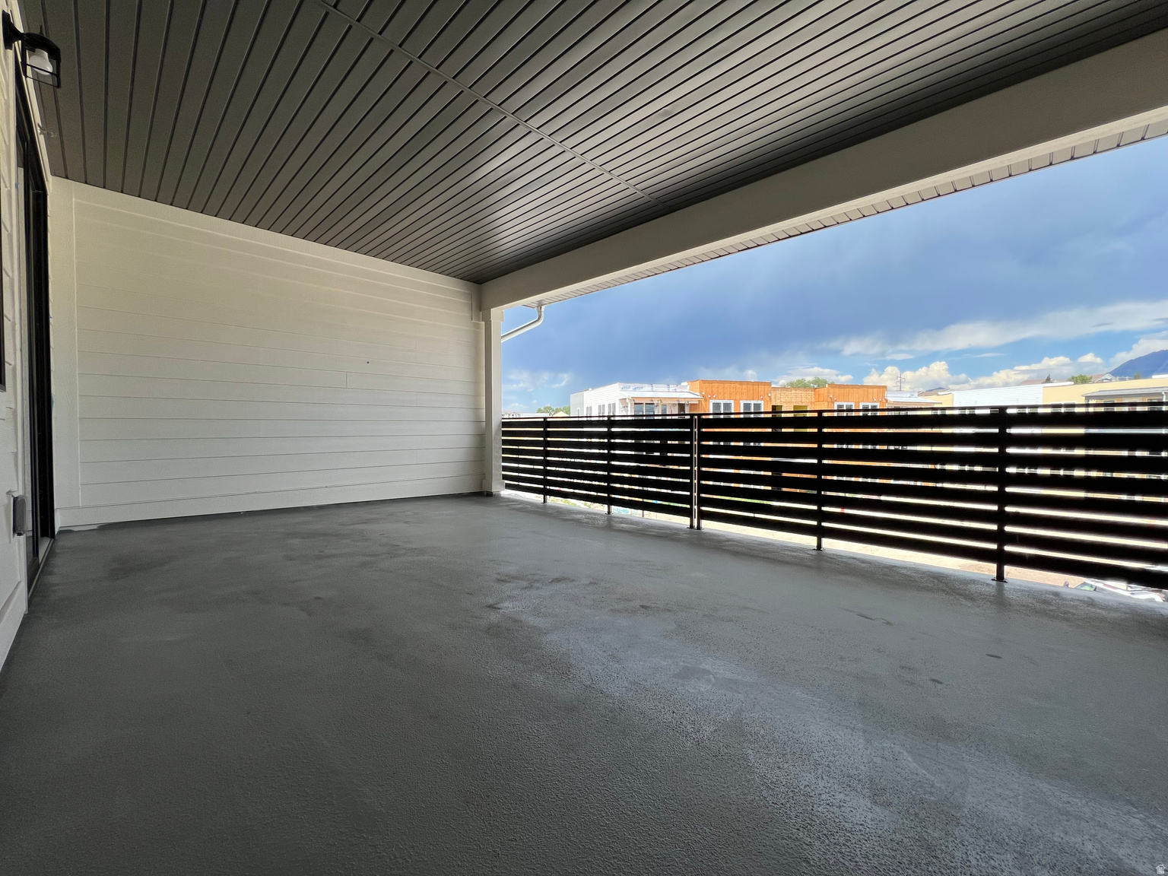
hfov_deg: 106.2
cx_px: 584
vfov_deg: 89.9
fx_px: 439
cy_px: 438
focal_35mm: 13
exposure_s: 1/763
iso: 32
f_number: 1.8
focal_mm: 1.57
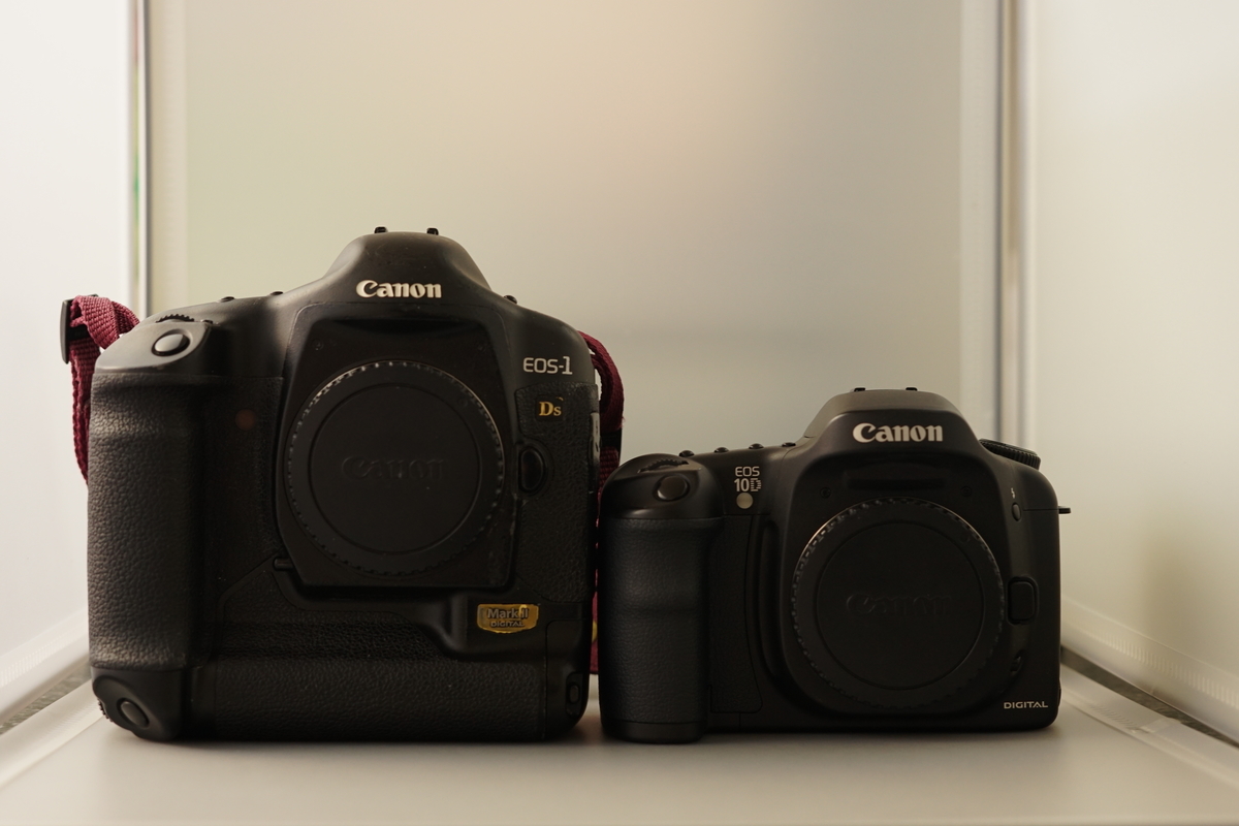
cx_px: 620
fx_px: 1721
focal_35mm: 50
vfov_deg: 27.0
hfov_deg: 39.6
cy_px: 413
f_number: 4.5
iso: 800
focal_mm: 50
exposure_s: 1/13
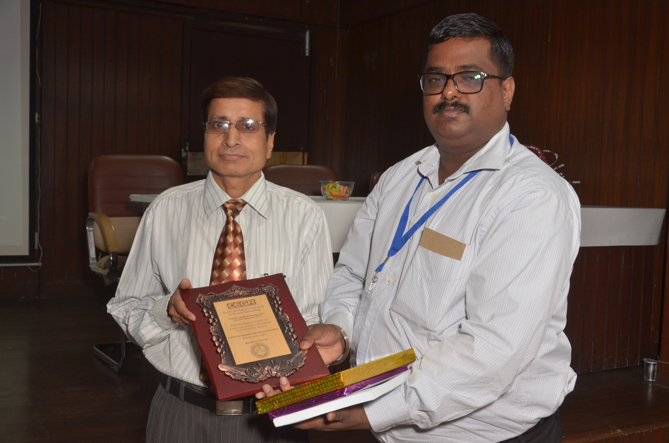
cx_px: 334
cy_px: 222
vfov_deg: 31.8
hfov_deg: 46.5
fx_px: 779
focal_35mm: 42
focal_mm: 28
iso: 800
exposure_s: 1/125
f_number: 6.3
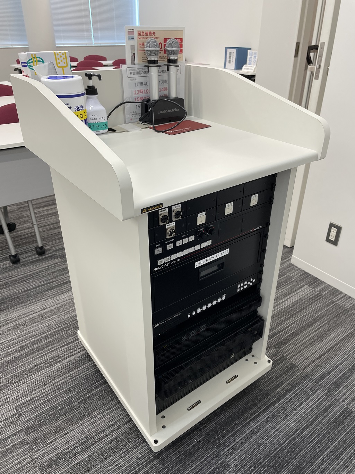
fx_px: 355
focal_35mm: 26
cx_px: 178
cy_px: 237
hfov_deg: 53.1
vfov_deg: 67.3
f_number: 1.6
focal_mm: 4.2
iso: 80
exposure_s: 1/100
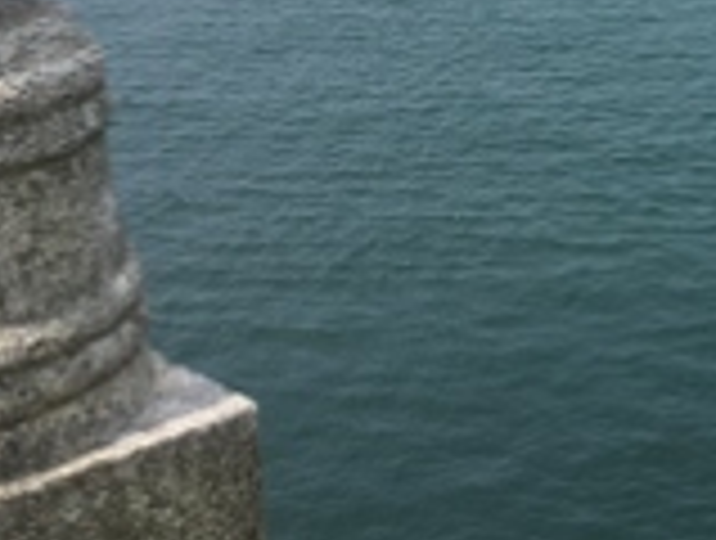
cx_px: 932
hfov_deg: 19.8
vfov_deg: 15.3
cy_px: -209
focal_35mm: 91
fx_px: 1887
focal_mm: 4.15
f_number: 2.2
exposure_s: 1/1972
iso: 25
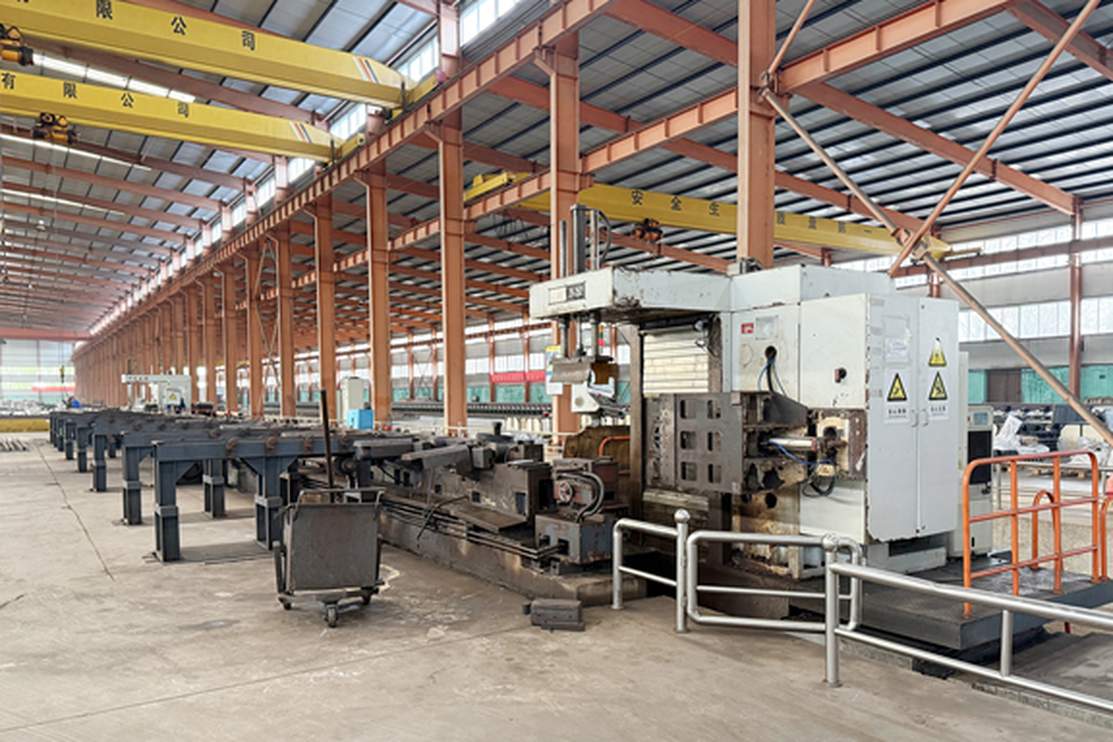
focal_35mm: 26
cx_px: 541
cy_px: 421
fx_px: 804
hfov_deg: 69.4
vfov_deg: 49.4
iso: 320
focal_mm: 6.76
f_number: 1.78
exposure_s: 1/50
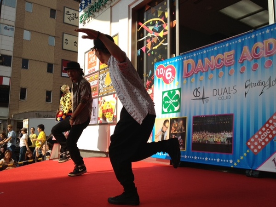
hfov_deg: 52.6
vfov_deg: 40.7
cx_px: 138
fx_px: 279
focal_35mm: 35
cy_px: 104
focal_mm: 4.28
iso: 50
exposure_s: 1/1082
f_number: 2.4
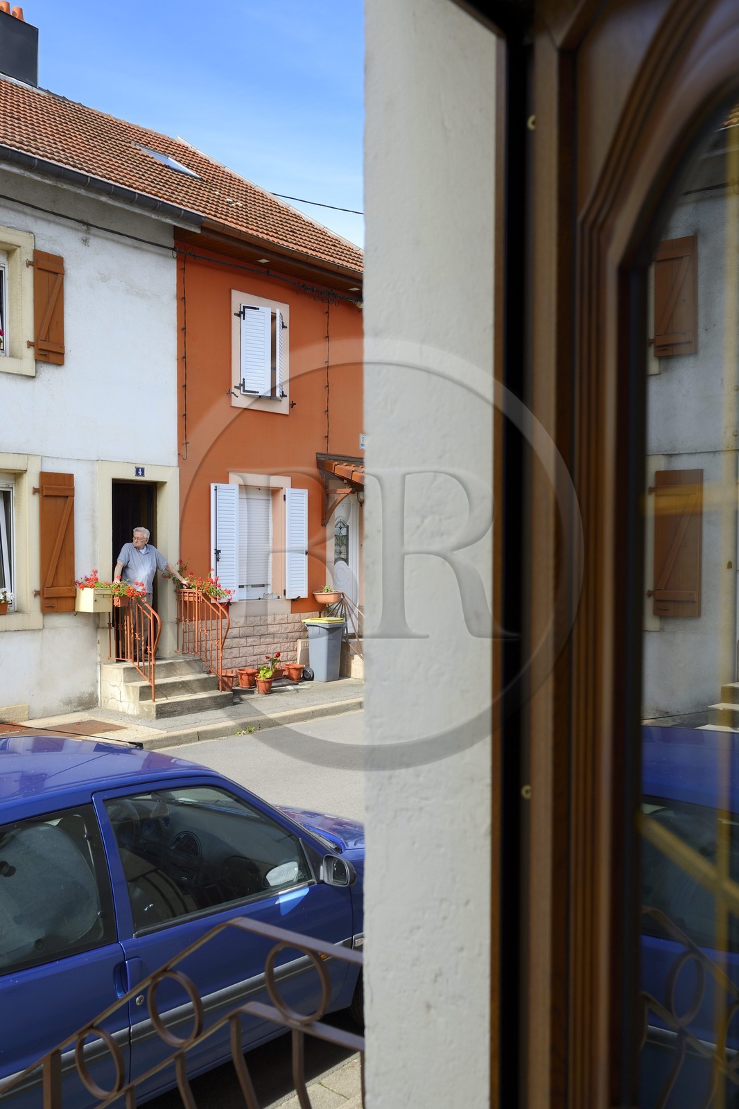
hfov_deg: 41.1
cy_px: 554
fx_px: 986
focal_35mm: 32
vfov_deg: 58.7
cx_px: 370
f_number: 7.1
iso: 200
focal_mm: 32
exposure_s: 1/320
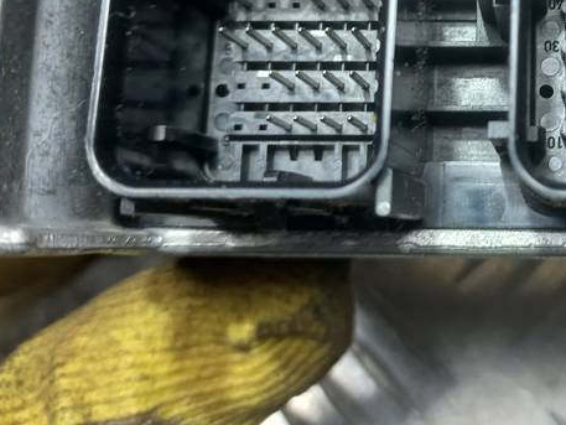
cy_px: 28
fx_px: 916
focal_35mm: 56
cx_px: 523
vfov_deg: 25.2
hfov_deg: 32.4
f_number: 1.8
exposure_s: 1/50
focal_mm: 4.6
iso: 40
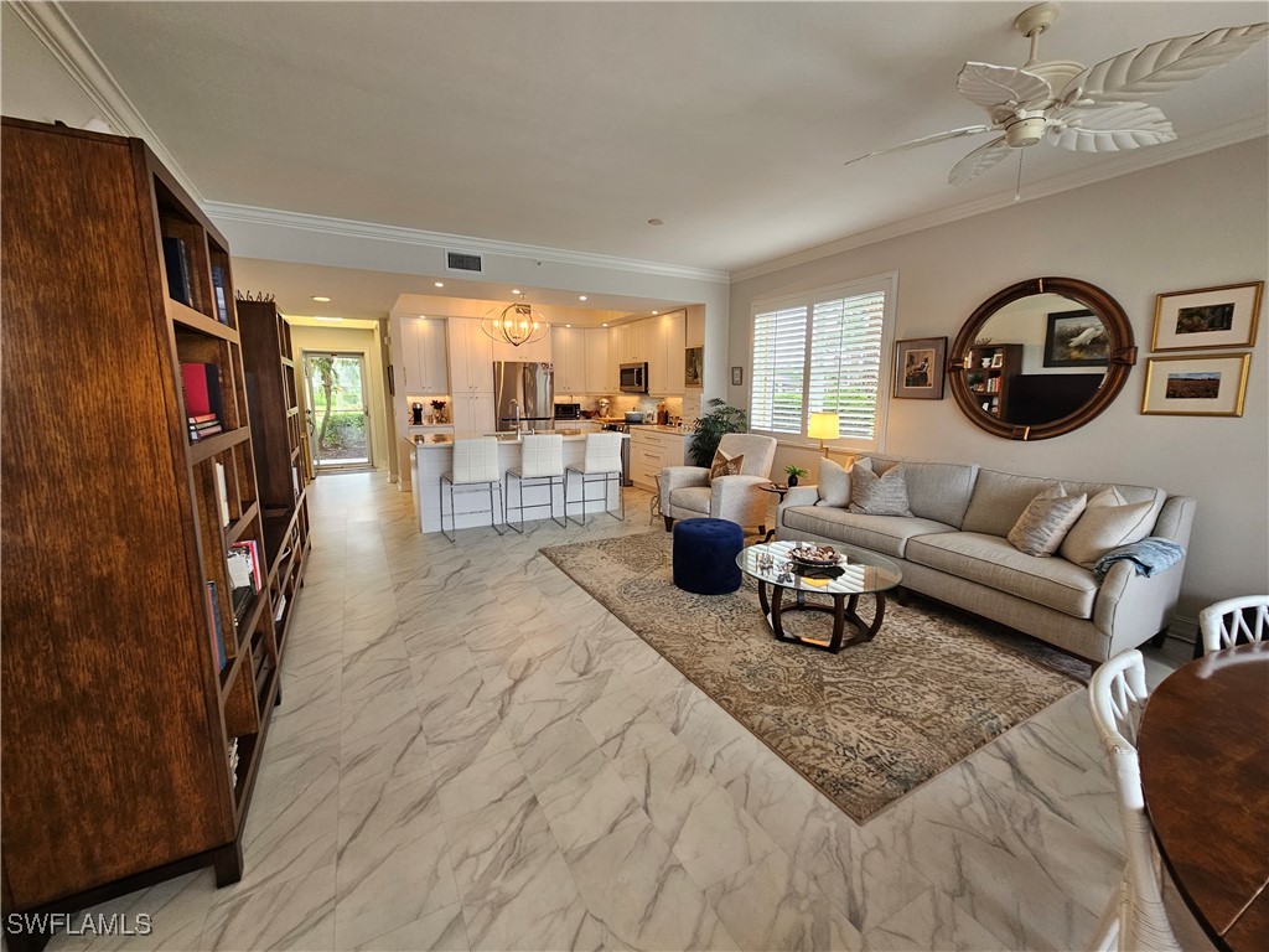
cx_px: 634
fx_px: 477
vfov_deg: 89.9
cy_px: 476
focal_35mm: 13
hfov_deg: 106.2
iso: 125
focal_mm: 2.2
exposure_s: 1/60
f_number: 2.2
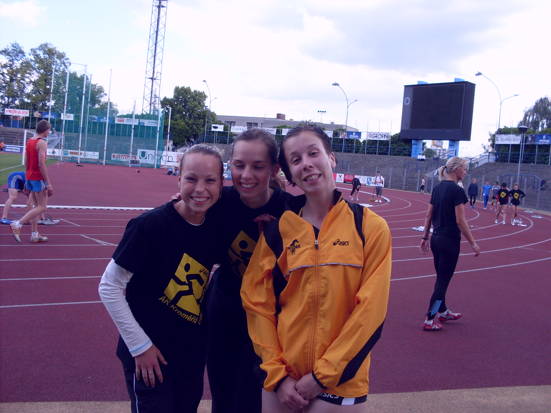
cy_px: 206
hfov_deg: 49.0
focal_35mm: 38
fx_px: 605
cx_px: 276
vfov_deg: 37.7
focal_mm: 6.3
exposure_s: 1/350
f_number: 2.8
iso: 80
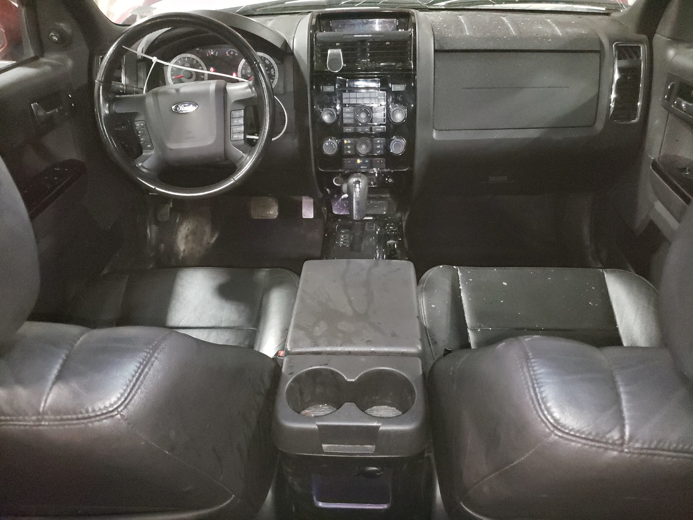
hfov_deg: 67.3
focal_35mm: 26
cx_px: 346
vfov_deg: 53.1
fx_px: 521
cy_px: 260
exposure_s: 1/25
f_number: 1.5
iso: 806
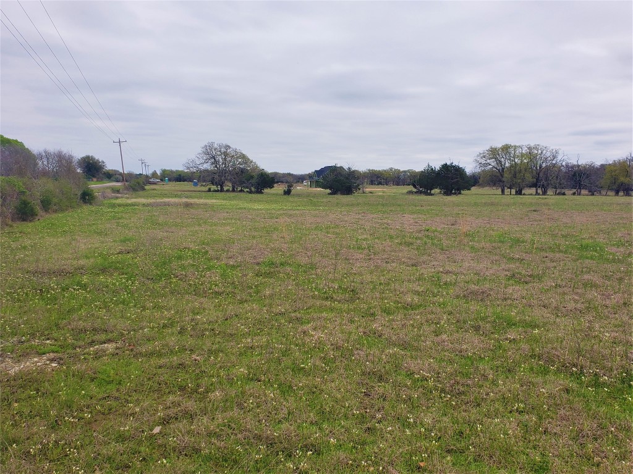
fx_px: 475
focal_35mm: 26
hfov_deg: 67.3
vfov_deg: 53.1
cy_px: 237
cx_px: 316
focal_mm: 4.3
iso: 50
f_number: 2.4
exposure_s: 1/1291
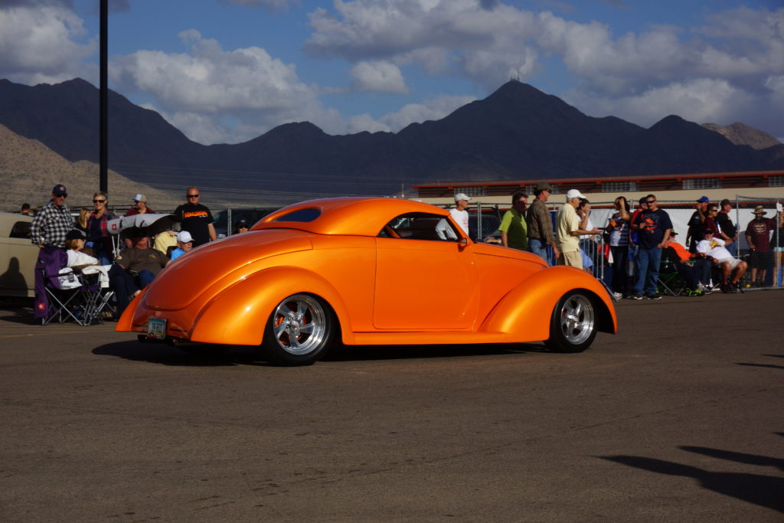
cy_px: 262
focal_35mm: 75
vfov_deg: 18.2
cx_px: 392
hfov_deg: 27.0
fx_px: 1633
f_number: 13
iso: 100
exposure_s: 1/400
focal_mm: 50
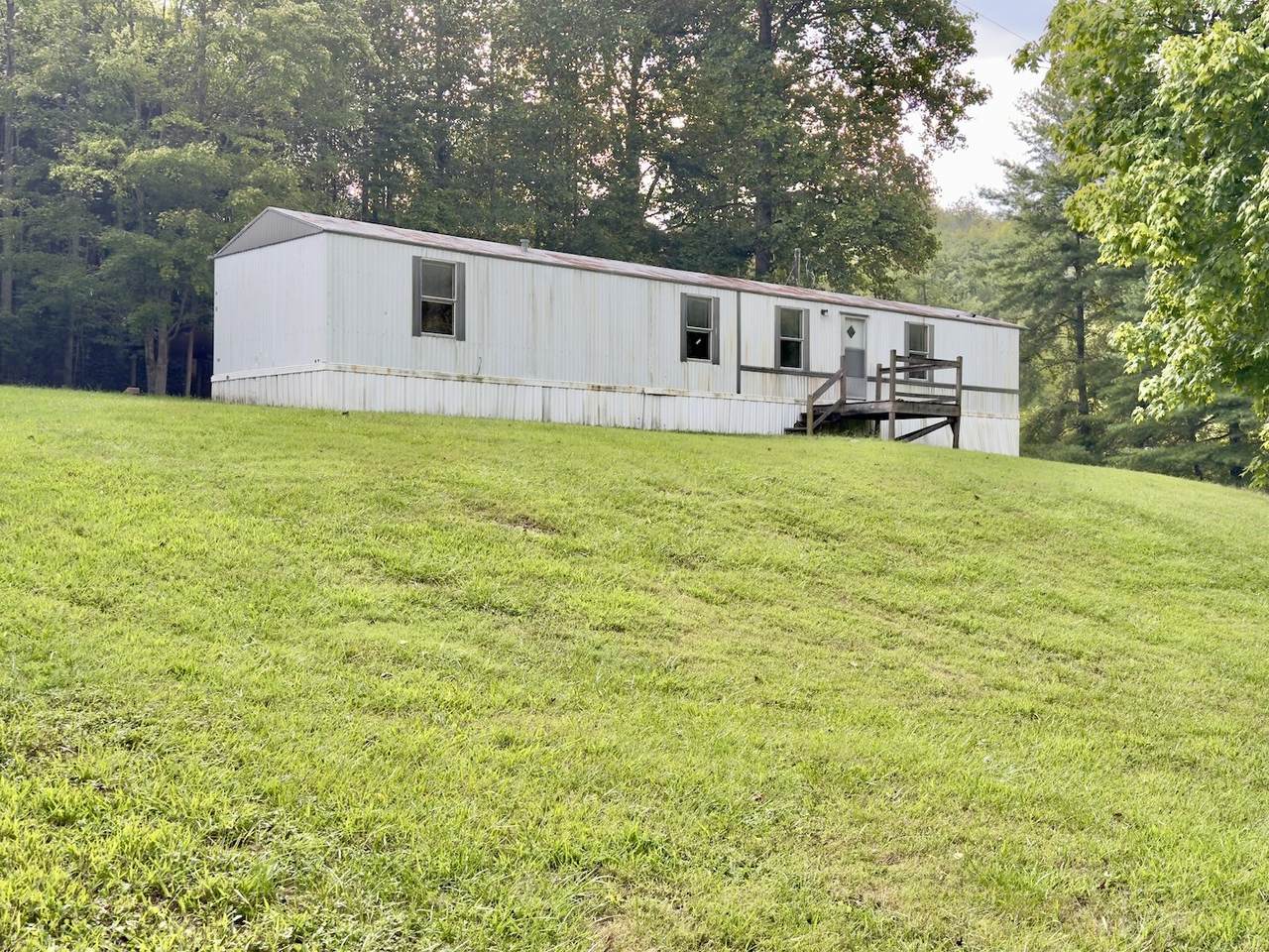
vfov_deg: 35.1
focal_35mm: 41
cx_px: 634
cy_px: 476
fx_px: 1503
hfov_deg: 45.8
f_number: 1.78
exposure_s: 1/312
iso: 100
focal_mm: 6.76
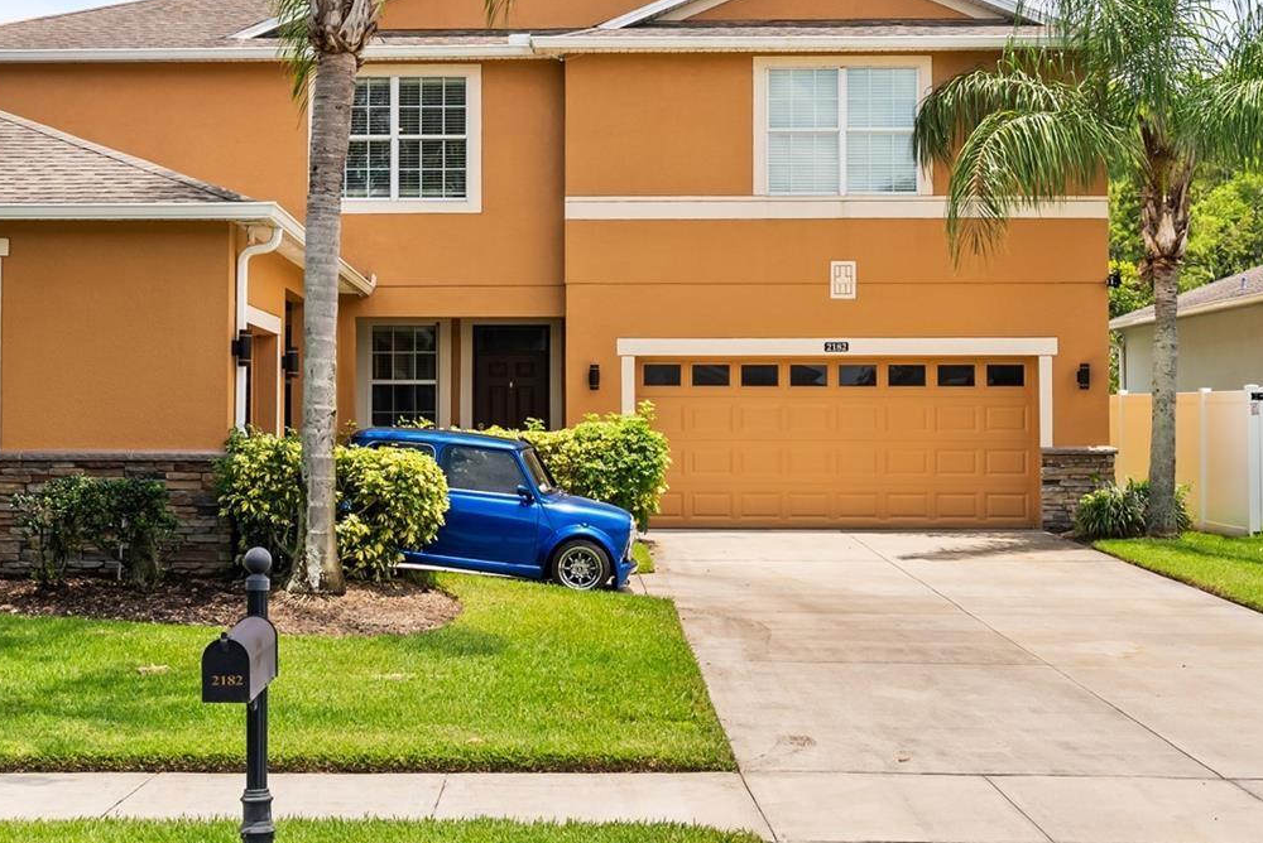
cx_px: 489
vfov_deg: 24.2
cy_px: 345
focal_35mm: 56
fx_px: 1966
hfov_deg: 35.5
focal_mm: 35
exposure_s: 1/1000
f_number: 7.1
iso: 640
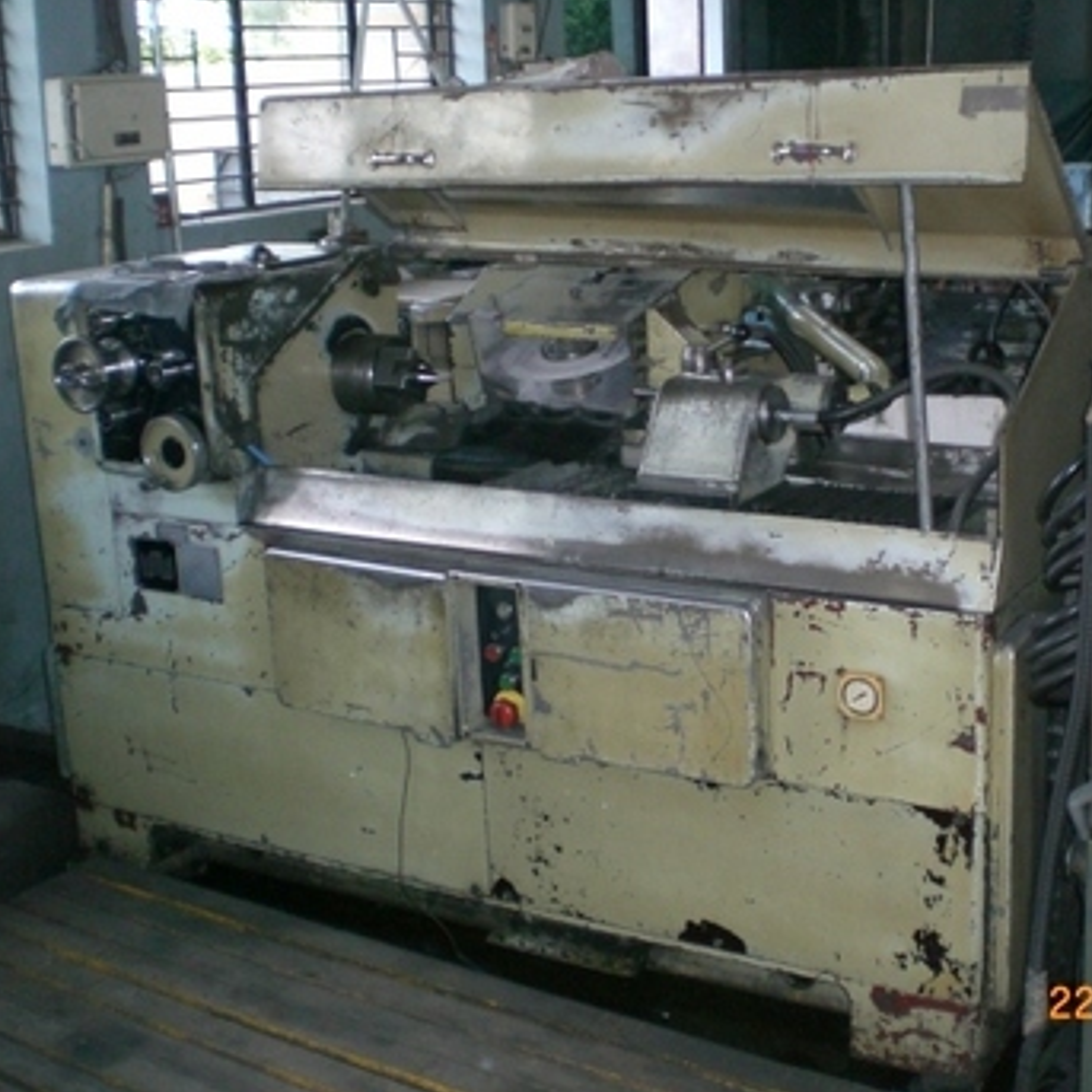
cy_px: 527
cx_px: 745
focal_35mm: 49
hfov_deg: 34.3
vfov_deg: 34.7
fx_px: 1749
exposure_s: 1/60
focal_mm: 6.3
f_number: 3.1
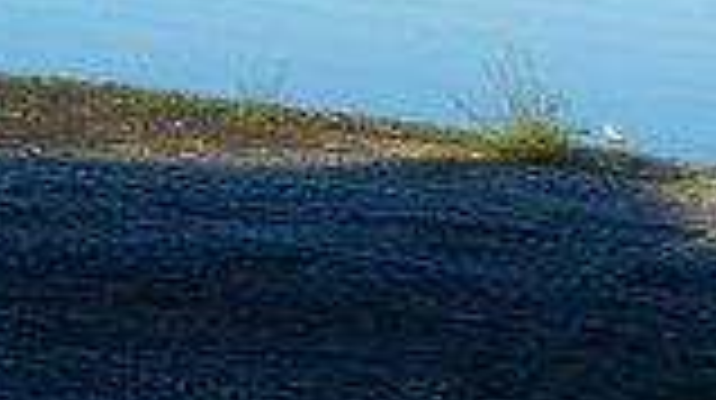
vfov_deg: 8.4
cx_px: -495
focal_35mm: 137
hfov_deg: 14.2
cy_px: -360
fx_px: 2598
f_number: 3.1
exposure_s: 1/500
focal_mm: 4.5
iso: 80
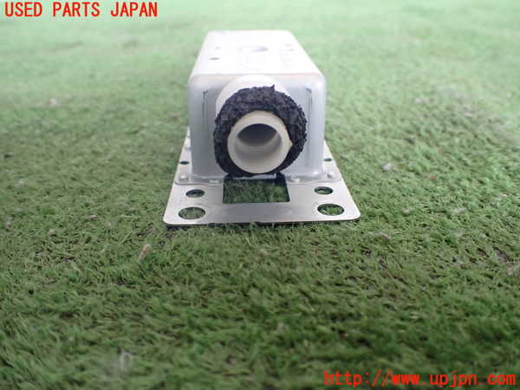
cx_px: 260
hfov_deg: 60.0
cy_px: 195
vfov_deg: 46.8
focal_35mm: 30
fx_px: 451
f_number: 2.3
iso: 640
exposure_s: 1/125
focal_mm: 5.4
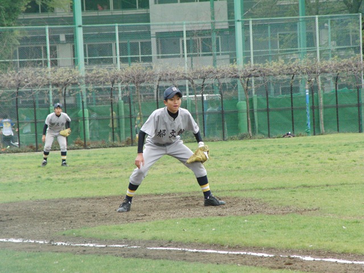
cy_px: 136
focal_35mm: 303
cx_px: 182
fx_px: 3186
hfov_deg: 6.5
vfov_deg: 4.9
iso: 400
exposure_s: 1/320
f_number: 4.6
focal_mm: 53.6
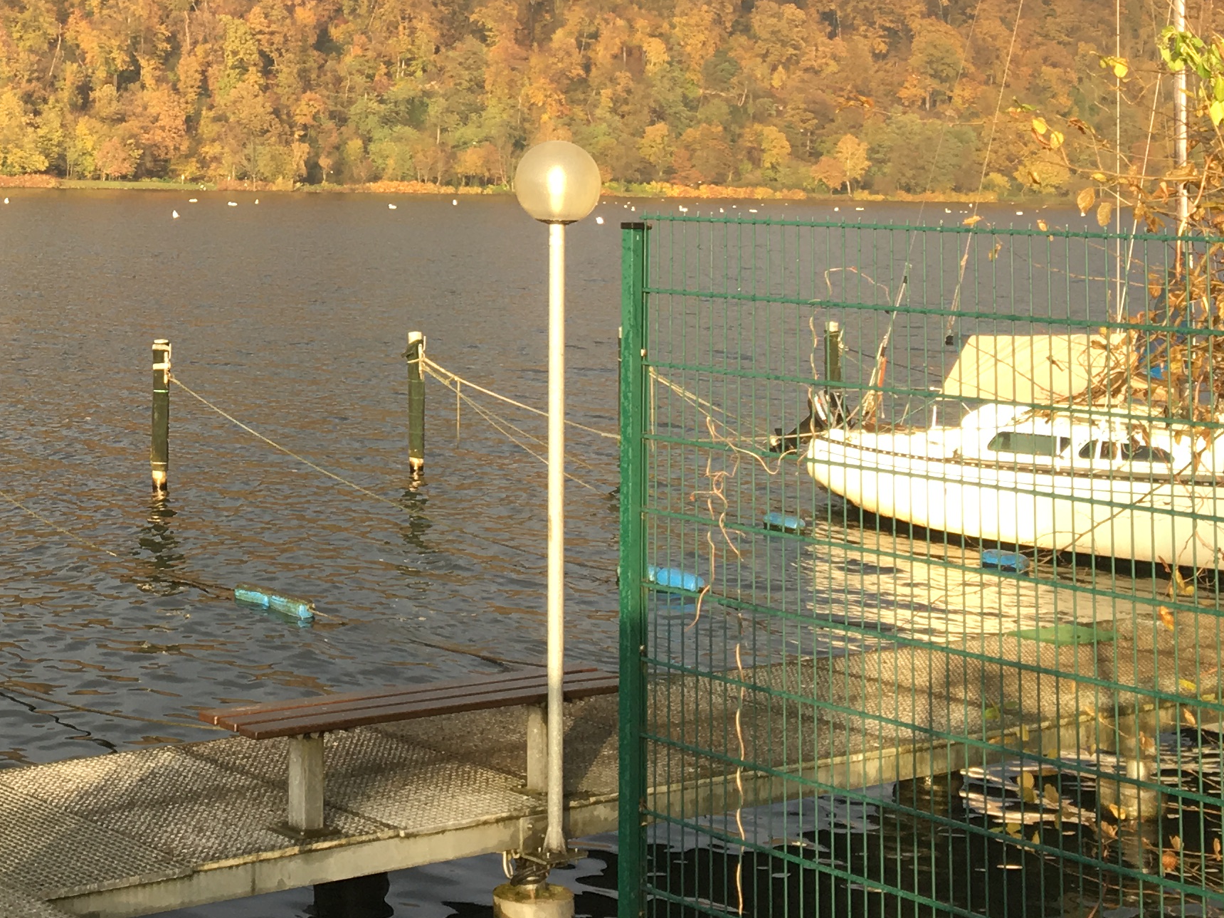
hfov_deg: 27.3
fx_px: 2404
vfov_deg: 20.8
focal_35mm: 68
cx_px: 80
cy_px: -18
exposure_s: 1/129
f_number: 2.2
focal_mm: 4.15
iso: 25
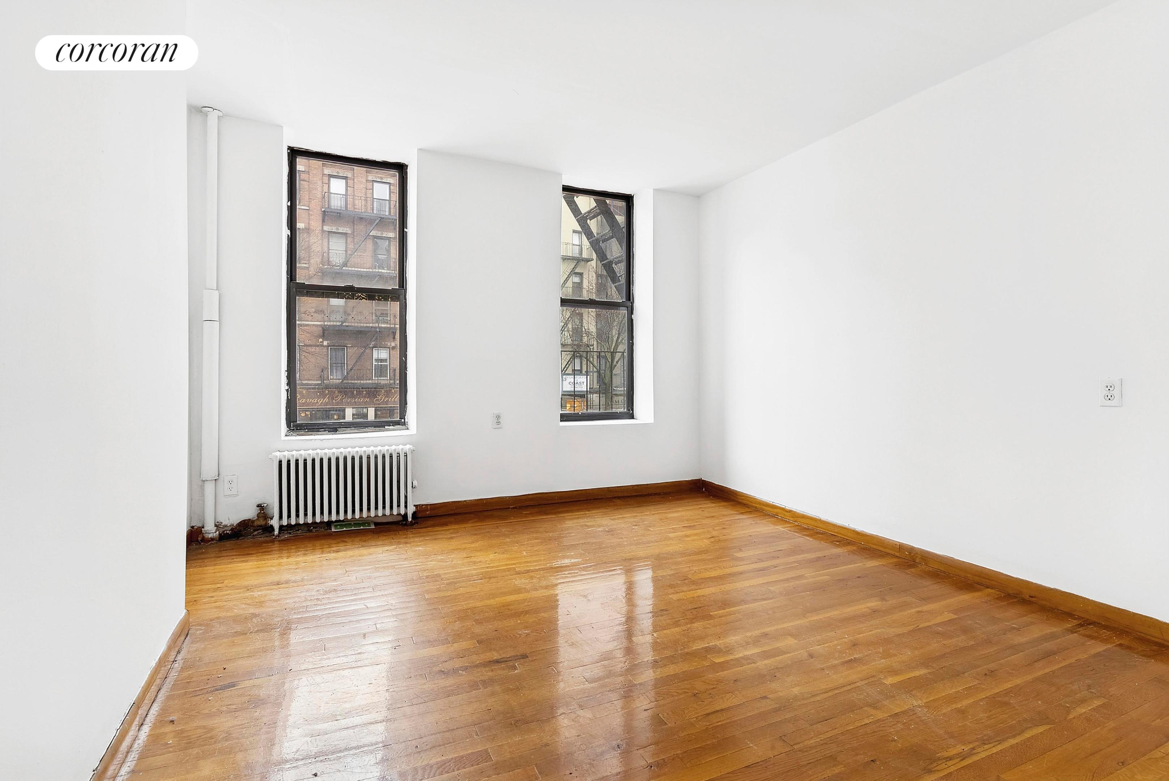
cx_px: 584
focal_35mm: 17
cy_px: 390
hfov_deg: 93.2
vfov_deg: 70.5
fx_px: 552
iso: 640
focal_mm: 17
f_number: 8
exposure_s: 1/10
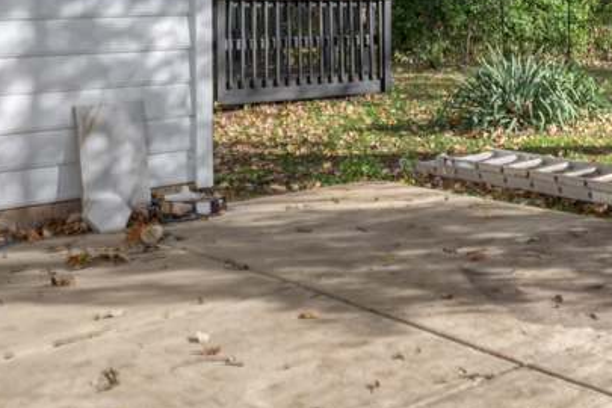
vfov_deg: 23.2
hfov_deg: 29.5
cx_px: 771
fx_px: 952
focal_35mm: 56
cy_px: -2
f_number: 7.1
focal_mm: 14
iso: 125
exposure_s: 1/4000
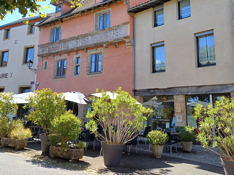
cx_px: 132
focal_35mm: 34
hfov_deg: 53.8
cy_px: 59
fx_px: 230
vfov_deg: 41.3
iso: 50
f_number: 1.8
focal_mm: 4.65
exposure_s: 1/355
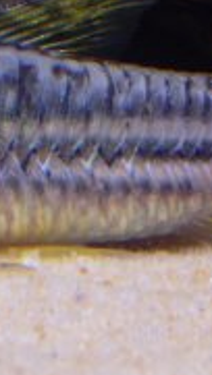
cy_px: 167
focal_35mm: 241
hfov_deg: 5.0
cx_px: 64
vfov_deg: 8.9
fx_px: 2405
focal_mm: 14.41
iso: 100
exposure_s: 1/6
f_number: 4.4
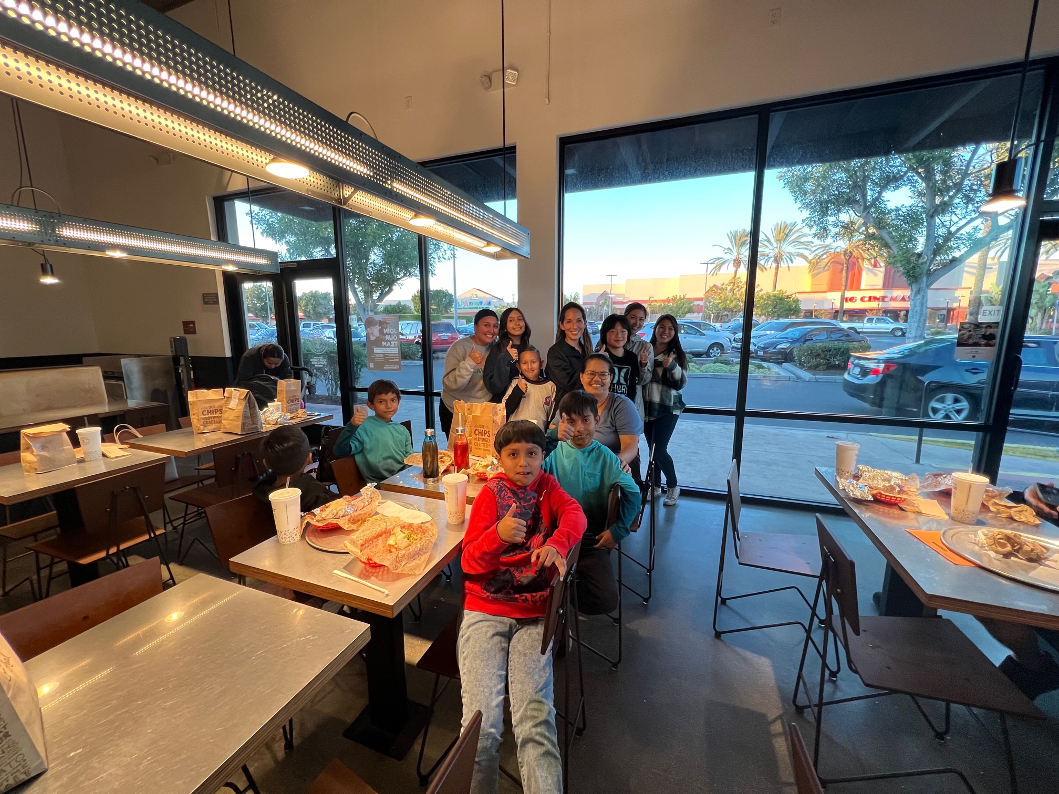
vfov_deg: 89.9
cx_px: 530
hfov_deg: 106.2
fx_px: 398
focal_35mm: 13
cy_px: 397
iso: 250
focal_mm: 1.57
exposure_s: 1/120
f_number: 1.8
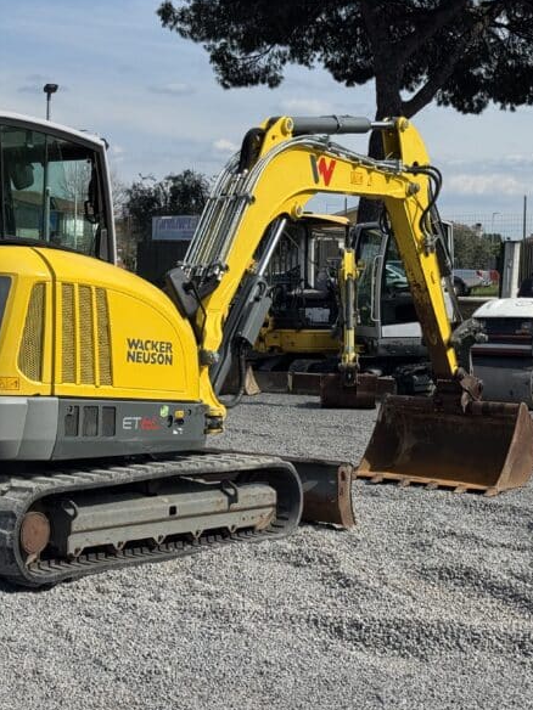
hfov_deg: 19.8
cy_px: 309
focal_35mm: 74
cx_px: 135
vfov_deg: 26.3
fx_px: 1519
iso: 64
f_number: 1.78
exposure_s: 1/4975
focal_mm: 6.76
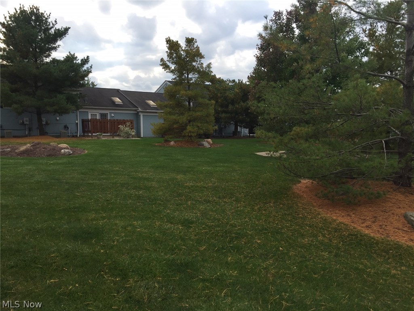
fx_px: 347
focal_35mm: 29
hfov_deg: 61.7
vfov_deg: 48.2
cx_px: 207
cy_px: 156
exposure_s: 1/1130
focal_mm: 4.15
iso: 32
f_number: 2.2
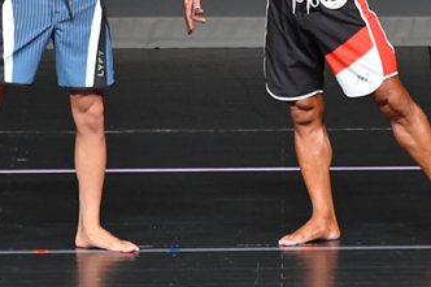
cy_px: -8
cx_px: 332
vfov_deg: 2.0
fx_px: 8388
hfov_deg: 2.9
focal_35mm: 701
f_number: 5.6
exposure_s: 1/400
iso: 4000
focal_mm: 200
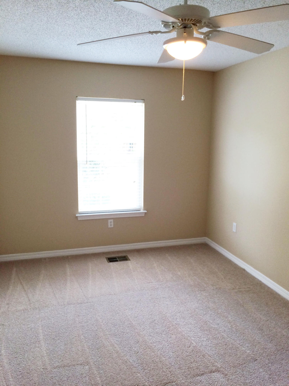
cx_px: 144
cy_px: 193
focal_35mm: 29
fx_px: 323
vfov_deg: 61.7
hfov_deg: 48.2
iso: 40
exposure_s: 1/30
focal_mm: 4.15
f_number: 2.2
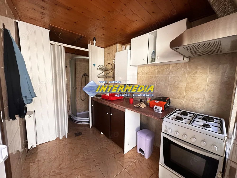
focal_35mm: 14
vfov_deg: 85.7
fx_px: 96
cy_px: 89
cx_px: 118
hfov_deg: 102.1
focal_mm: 2.22
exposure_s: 1/99
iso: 200
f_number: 2.2
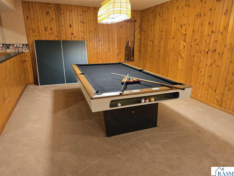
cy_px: 88
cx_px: 117
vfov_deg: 58.9
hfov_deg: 73.9
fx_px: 155
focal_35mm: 23
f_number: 1.8
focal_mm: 5.4
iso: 1000
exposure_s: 1/120
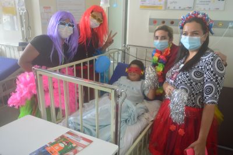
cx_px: 116
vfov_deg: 47.9
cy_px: 78
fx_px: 175
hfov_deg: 67.4
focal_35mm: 27
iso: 1000
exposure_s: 1/100
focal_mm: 18
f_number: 3.5
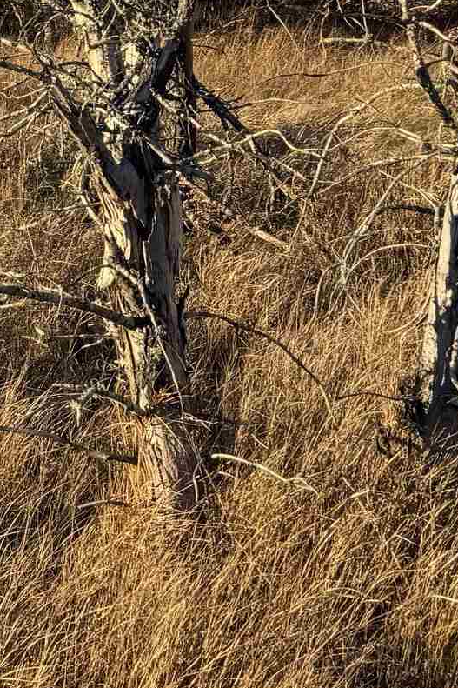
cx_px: -600
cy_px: -64
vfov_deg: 20.1
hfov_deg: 11.8
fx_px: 1852
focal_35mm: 97
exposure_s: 1/1818
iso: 80
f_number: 1.78
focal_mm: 6.76
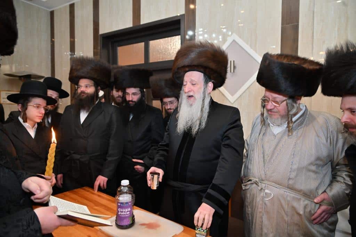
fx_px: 237
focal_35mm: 24
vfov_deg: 53.1
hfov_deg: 73.7
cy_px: 118
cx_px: 178
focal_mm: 24
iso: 1000
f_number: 4
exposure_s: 1/160
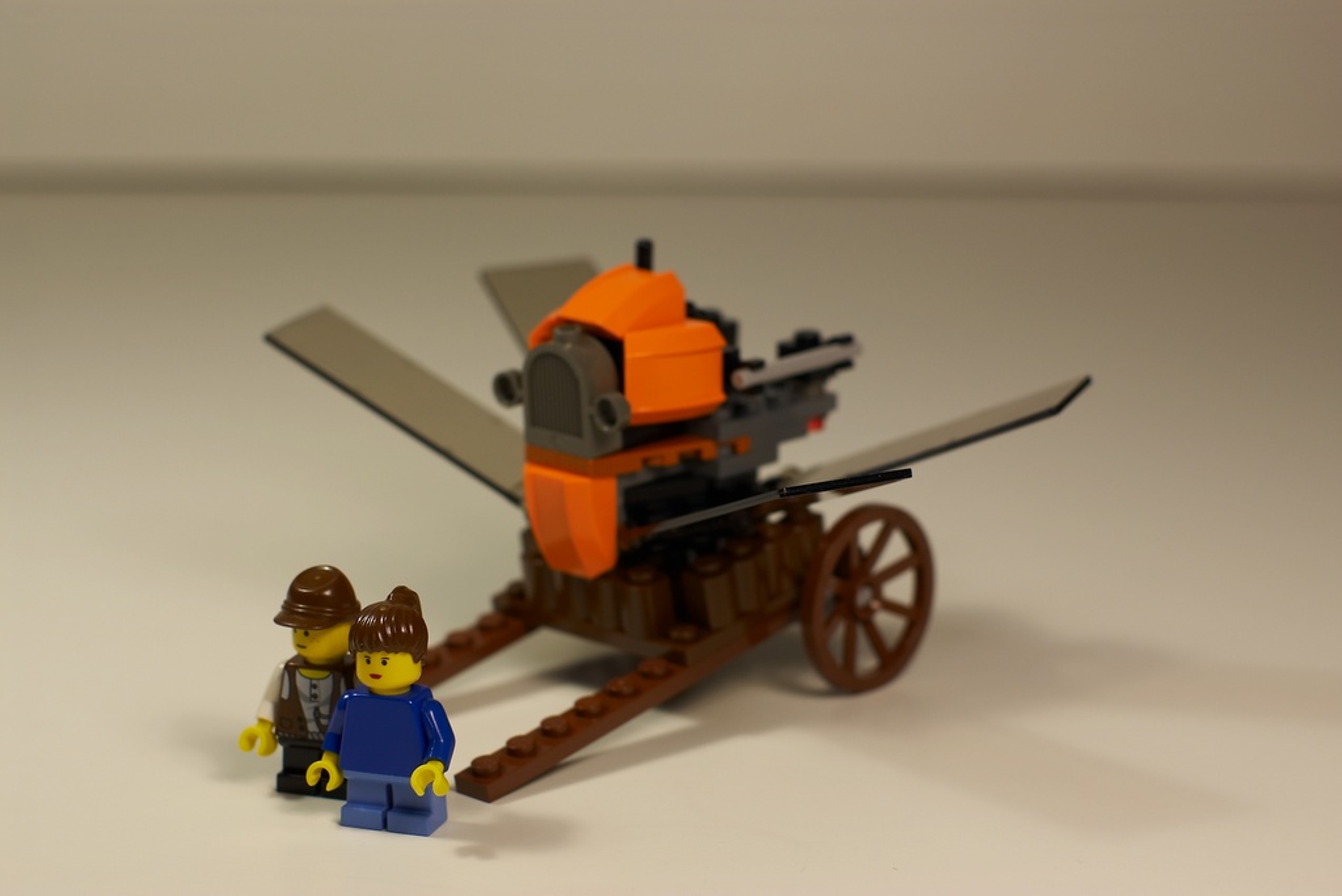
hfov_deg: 27.0
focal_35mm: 75
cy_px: 448
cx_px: 671
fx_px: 2797
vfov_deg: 18.2
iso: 200
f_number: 4.5
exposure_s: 1/30
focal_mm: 50
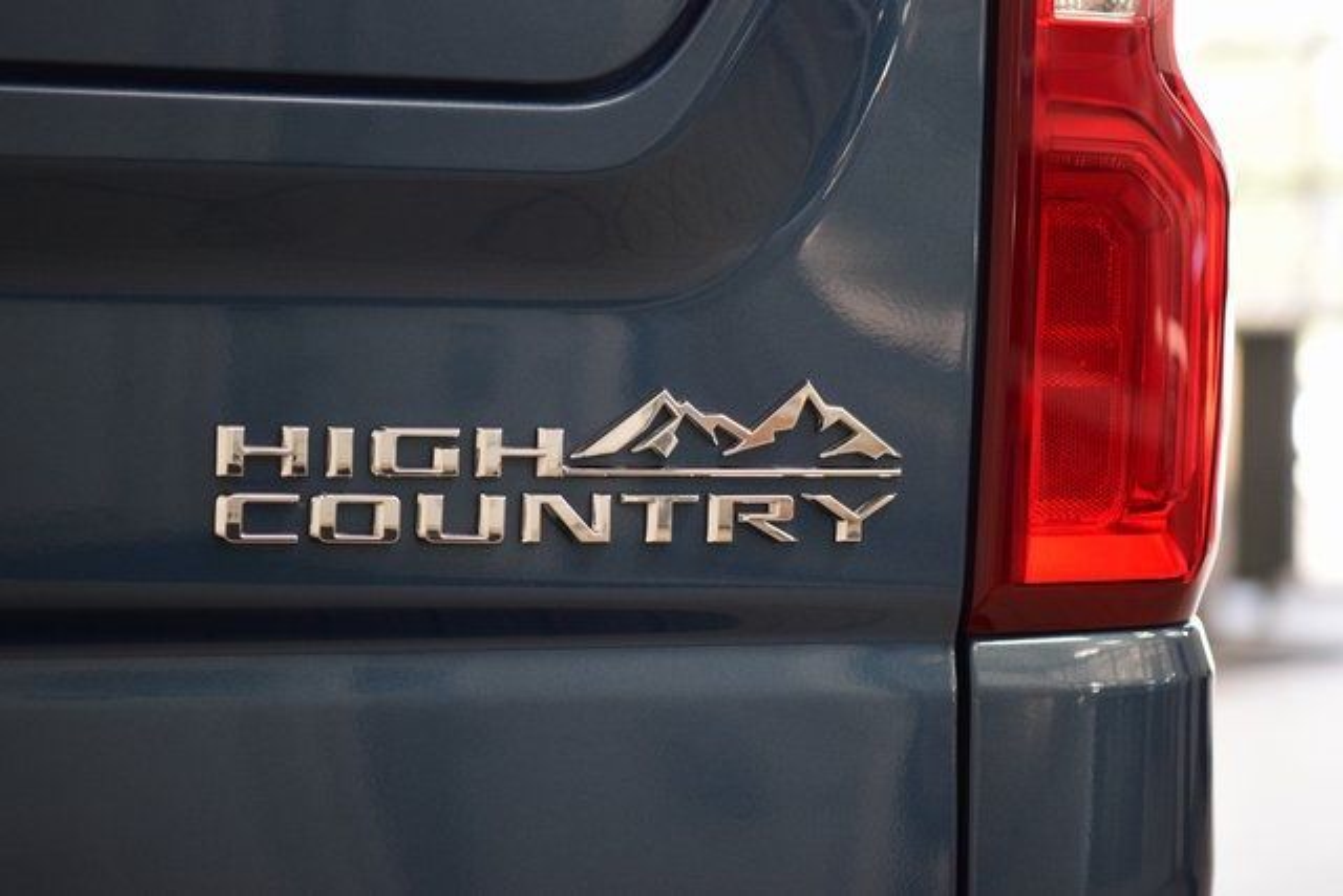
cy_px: 448
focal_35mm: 105
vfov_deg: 13.0
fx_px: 3918
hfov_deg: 19.5
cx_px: 672
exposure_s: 1/125
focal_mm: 70
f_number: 2.8
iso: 1600
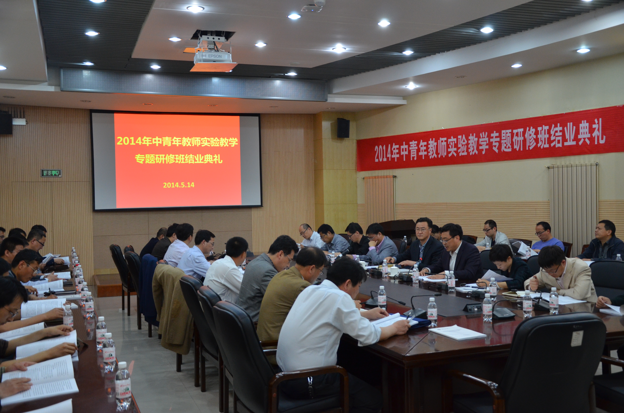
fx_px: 649
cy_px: 206
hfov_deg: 51.4
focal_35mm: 38
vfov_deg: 35.3
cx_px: 312
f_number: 4
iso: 800
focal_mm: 25
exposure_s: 1/50
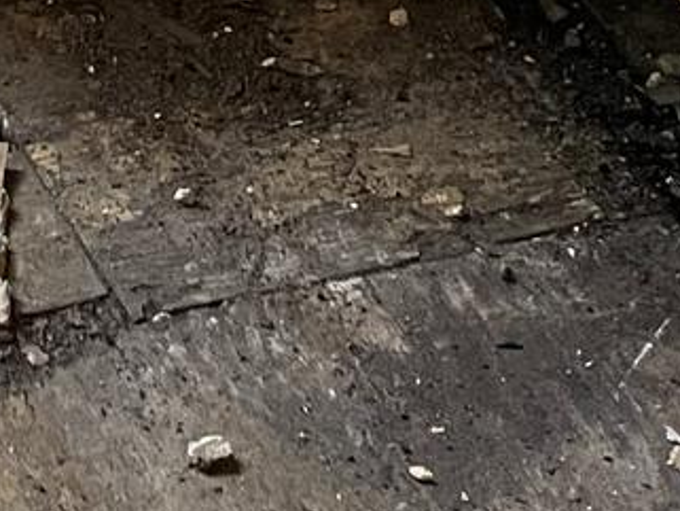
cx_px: -358
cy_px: -698
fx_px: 3262
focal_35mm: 166
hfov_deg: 11.4
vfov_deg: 8.3
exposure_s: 1/60
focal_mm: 4.2
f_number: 1.6
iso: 250
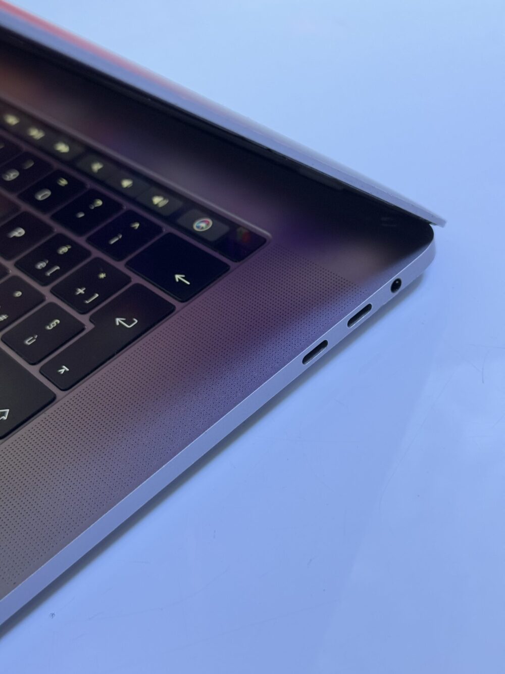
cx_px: 252
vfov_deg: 39.7
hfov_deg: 30.3
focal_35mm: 48
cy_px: 337
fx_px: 934
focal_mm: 6.76
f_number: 1.78
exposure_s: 1/60
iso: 250
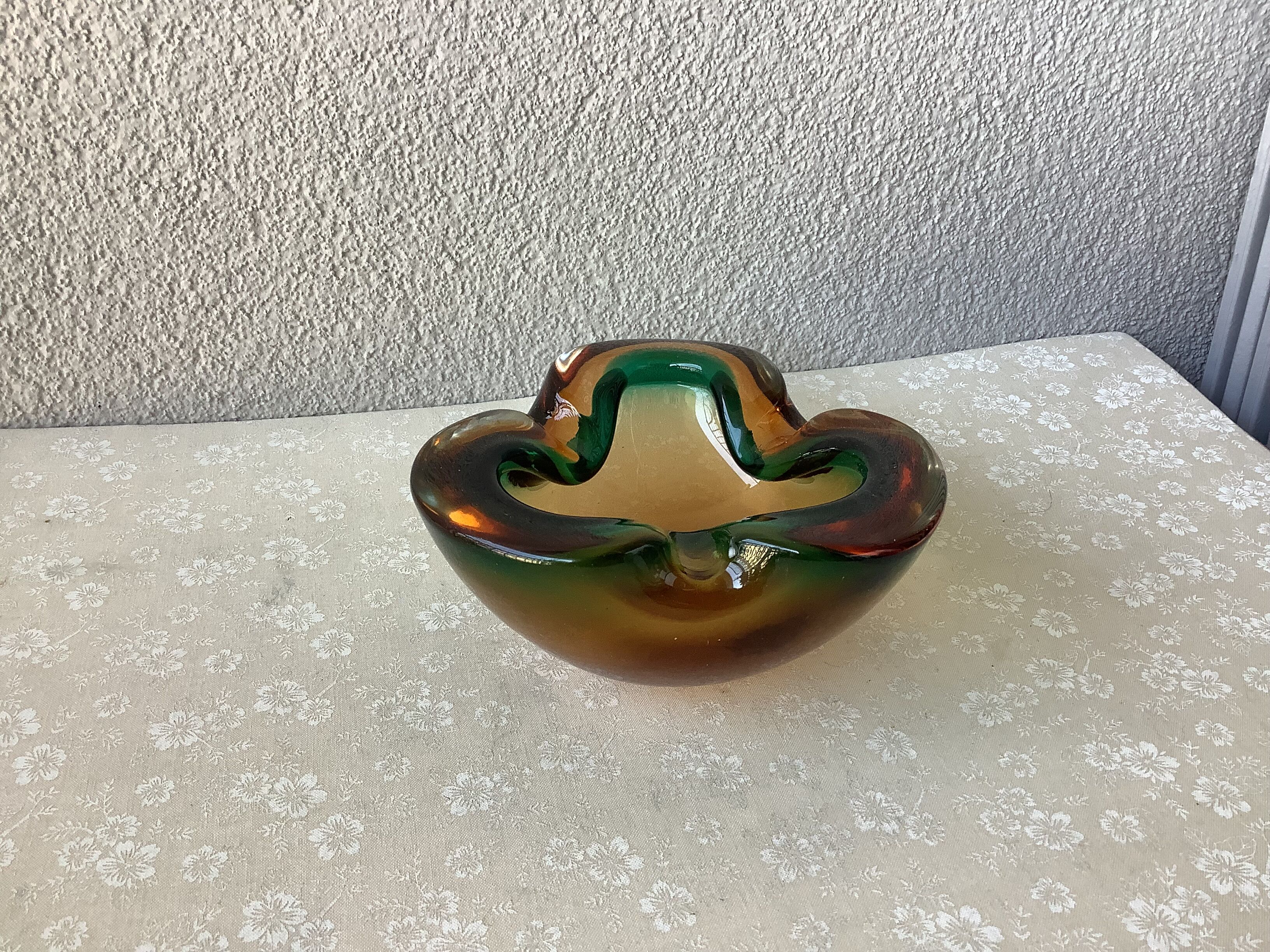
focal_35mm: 31
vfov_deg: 45.4
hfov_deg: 58.4
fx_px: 1137
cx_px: 635
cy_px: 476
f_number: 2.4
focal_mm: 3.3
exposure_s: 1/60
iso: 50
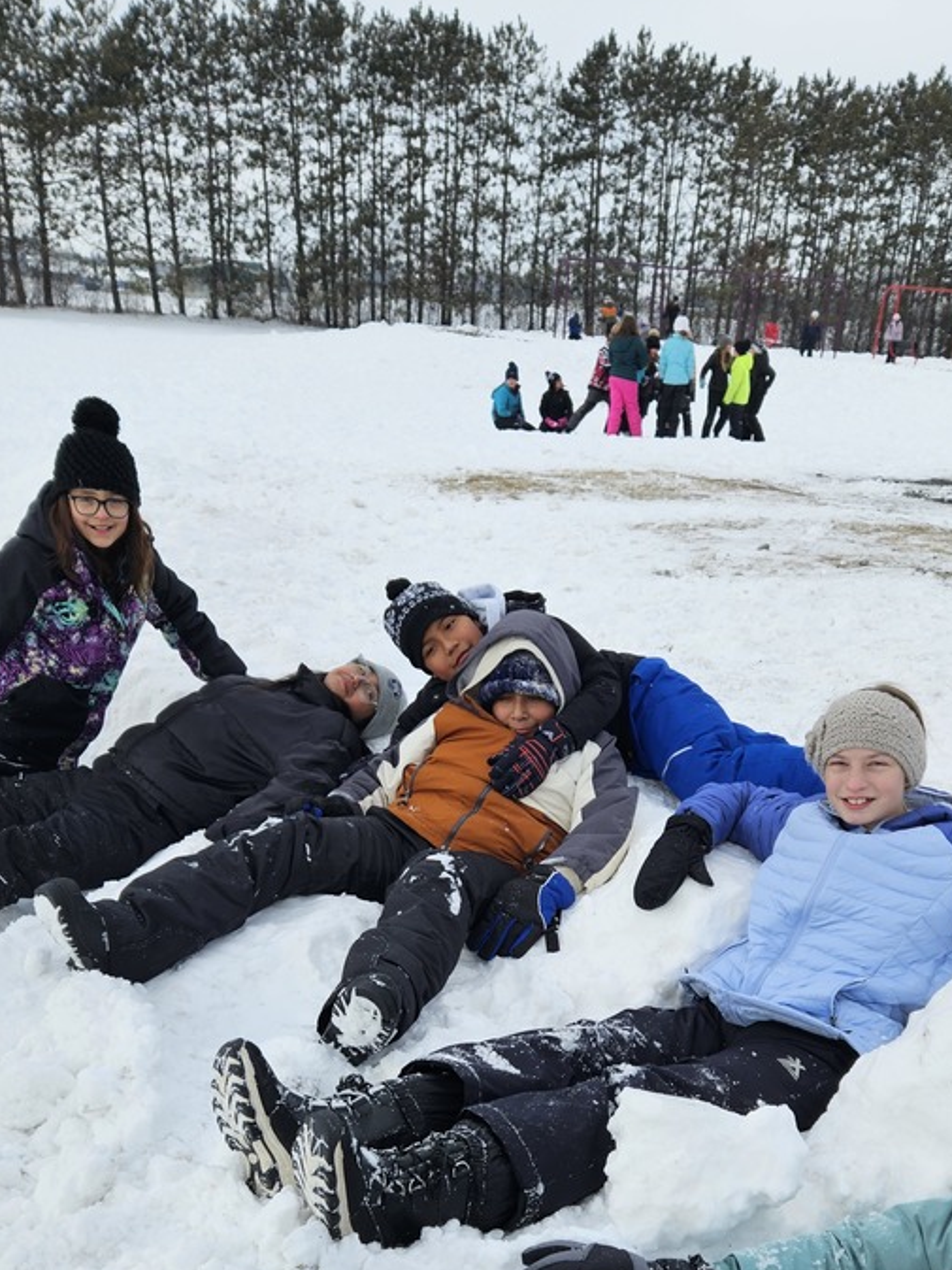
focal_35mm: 35
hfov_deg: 40.6
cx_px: 539
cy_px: 930
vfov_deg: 50.7
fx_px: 1283
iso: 25
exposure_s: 1/1809
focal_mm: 5.4
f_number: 1.8
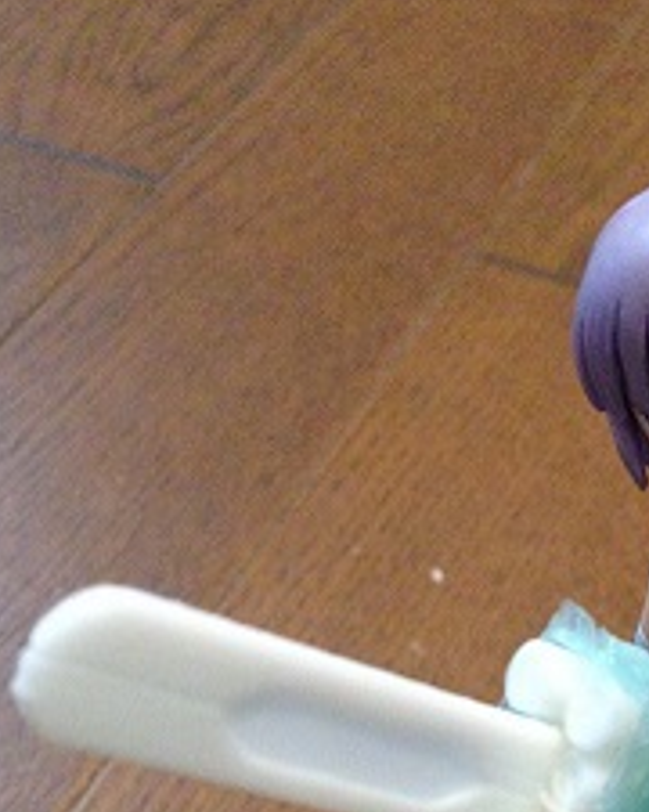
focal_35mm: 61
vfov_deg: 29.6
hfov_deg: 24.7
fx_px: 1465
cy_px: 740
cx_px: 490
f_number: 2.4
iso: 640
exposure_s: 1/15
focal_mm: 4.12
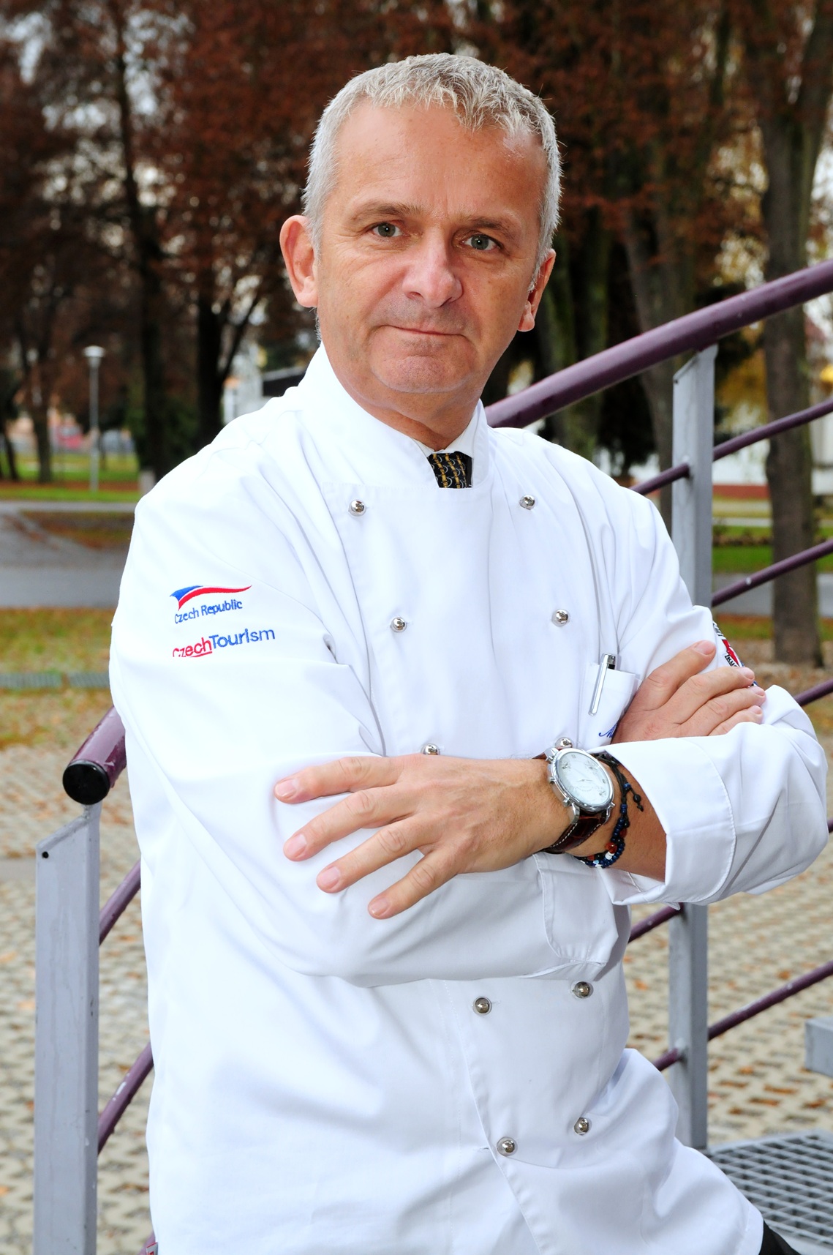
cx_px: 416
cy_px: 628
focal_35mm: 75
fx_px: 2610
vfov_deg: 27.0
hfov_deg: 18.1
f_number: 7.1
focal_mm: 50
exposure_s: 1/80
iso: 800
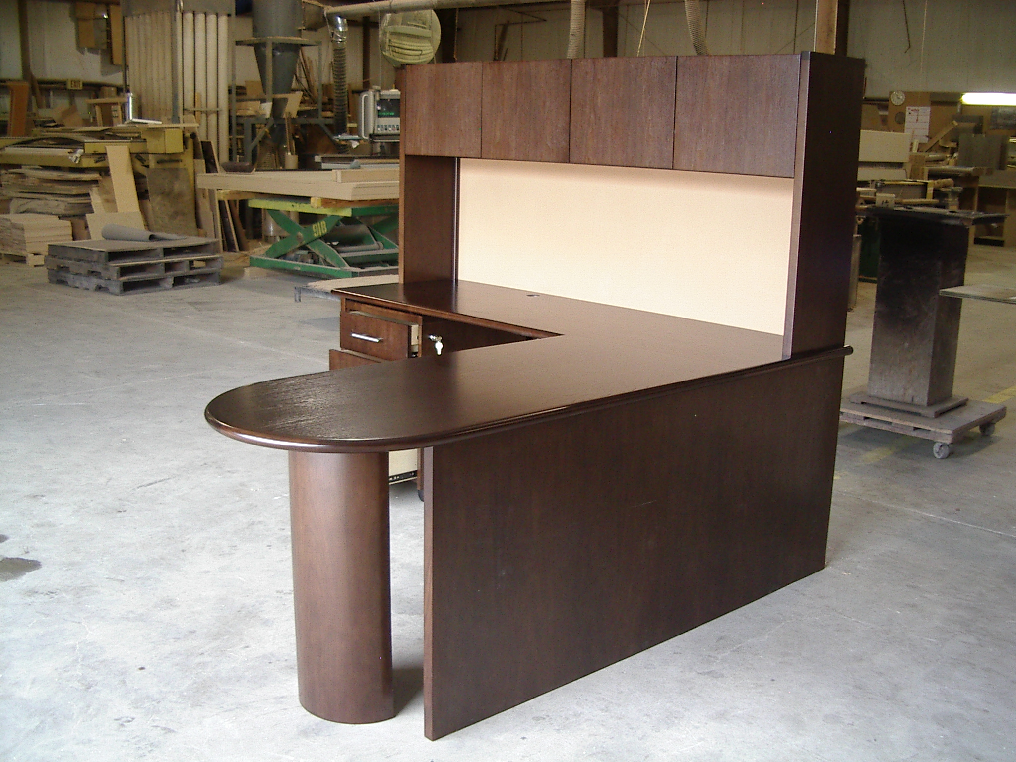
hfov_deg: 49.0
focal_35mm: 38
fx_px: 1115
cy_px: 381
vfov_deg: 37.7
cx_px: 508
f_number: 2.6
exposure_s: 1/30
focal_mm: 5.8
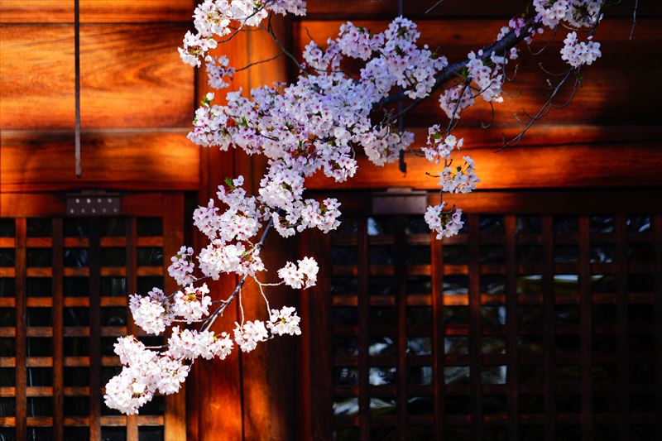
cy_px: 220
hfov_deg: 8.6
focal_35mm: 240
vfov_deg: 5.7
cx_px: 331
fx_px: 4412
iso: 200
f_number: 6.3
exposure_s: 1/250
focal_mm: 240
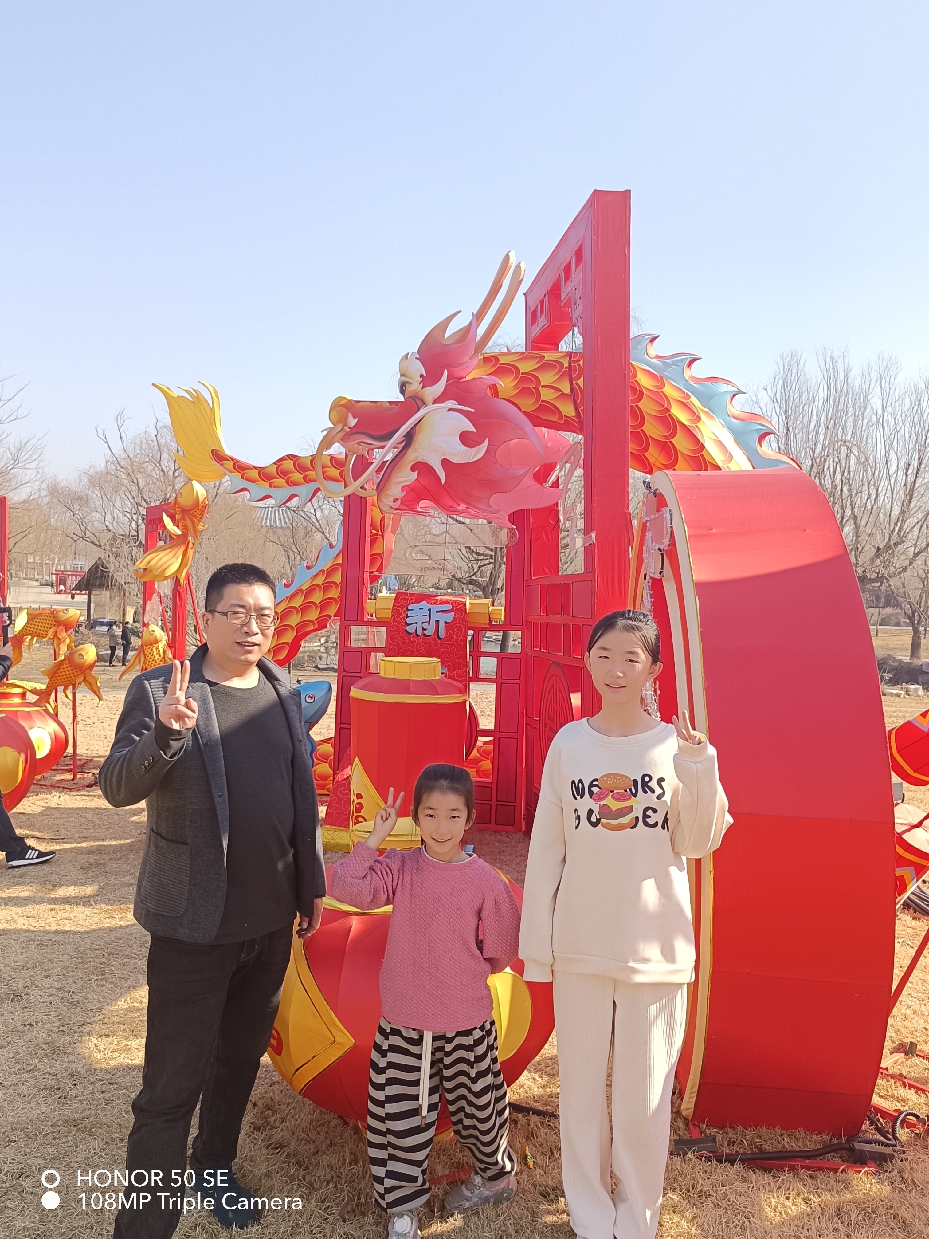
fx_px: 966
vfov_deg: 65.3
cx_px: 464
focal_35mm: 27
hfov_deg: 51.4
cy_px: 620
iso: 100
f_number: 1.9
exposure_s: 1/341
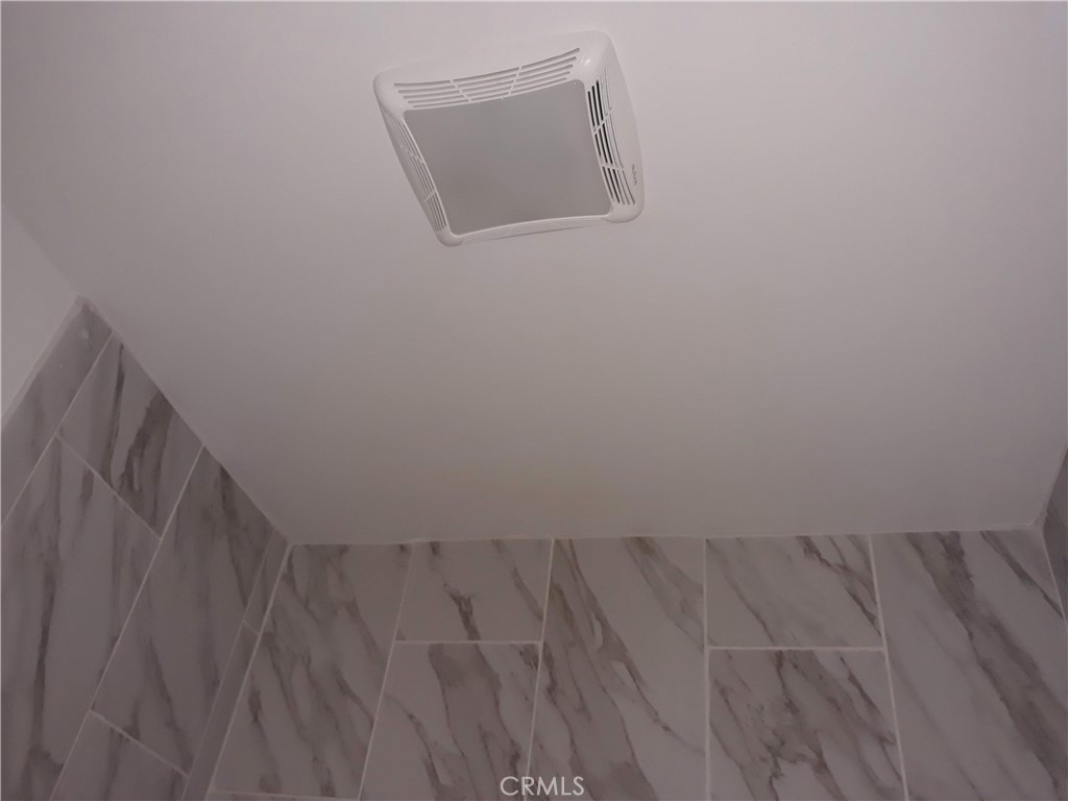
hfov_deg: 63.4
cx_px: 534
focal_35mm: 28
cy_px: 400
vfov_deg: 49.7
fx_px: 864
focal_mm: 3.7
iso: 100
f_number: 1.7
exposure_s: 1/40
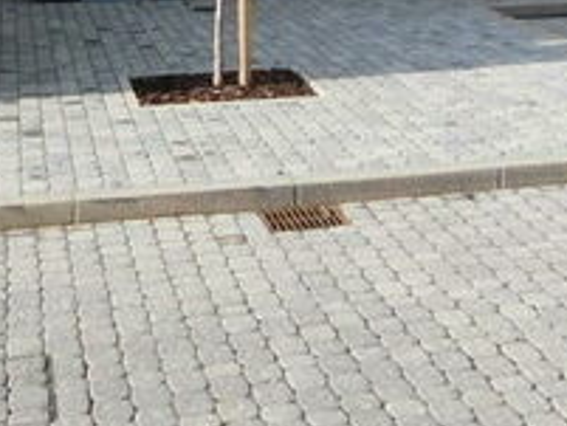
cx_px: 468
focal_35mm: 87
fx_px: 1426
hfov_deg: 22.1
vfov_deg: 15.4
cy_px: -255
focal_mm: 4.5
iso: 125
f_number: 3.4
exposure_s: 1/800
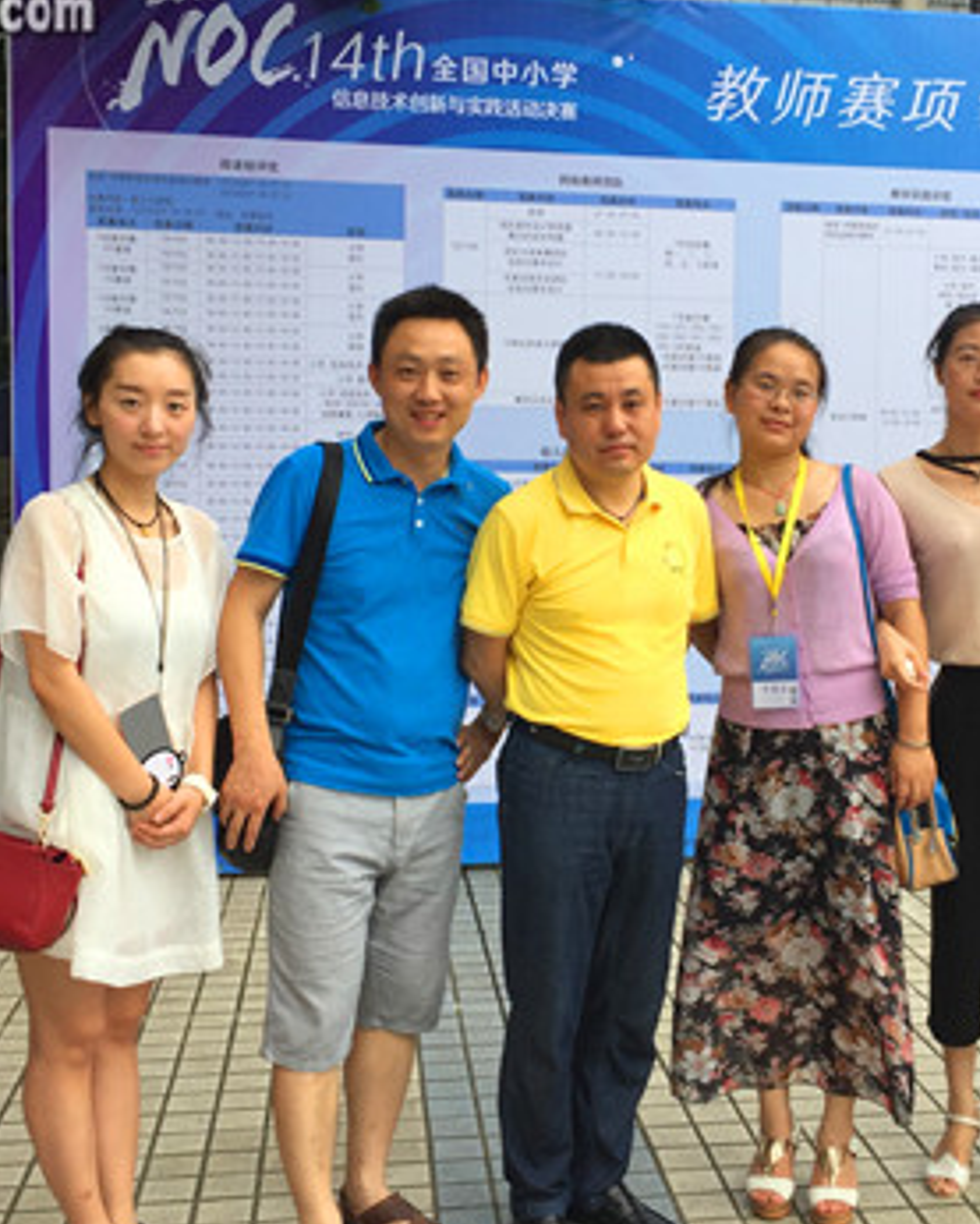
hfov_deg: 33.2
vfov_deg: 41.1
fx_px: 1631
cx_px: 630
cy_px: 584
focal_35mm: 45
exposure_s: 1/377
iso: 32
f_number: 2.2
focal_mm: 4.15
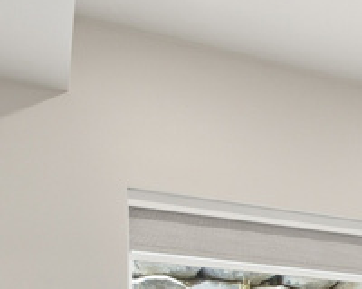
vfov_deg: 18.2
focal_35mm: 77
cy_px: 403
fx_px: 825
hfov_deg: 17.6
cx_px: 724
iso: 250
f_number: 9
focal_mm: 16
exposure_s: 1/20
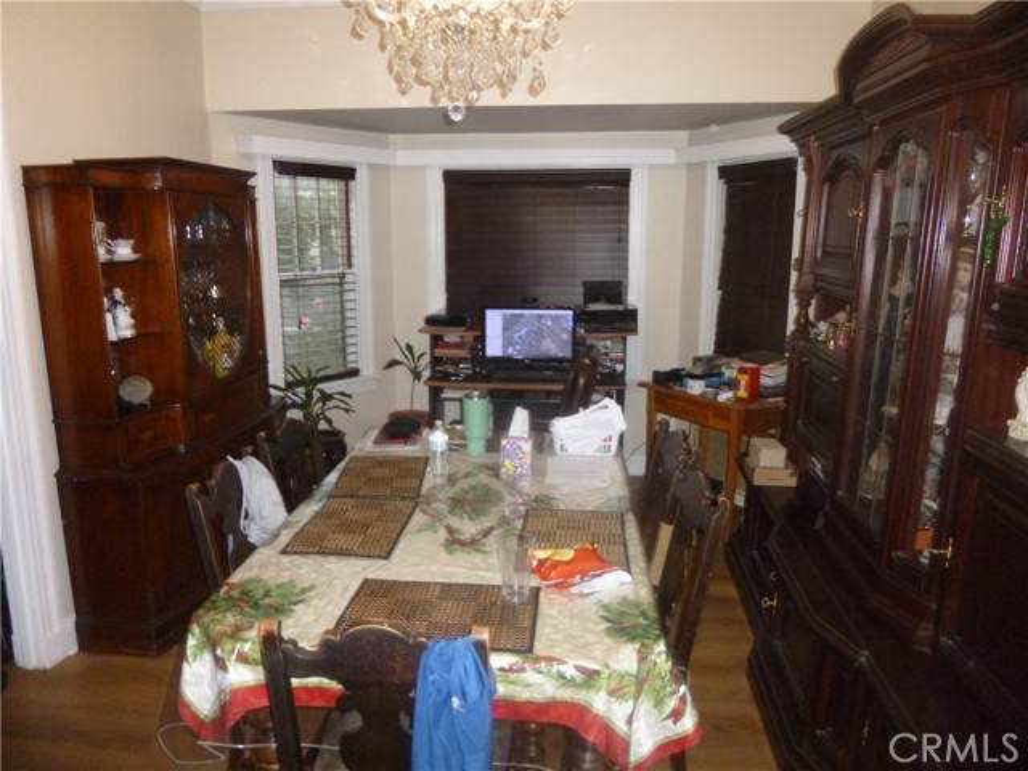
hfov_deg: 69.4
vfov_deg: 54.9
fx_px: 742
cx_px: 514
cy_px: 386
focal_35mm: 25
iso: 500
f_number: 3.1
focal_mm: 4.5
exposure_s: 1/60
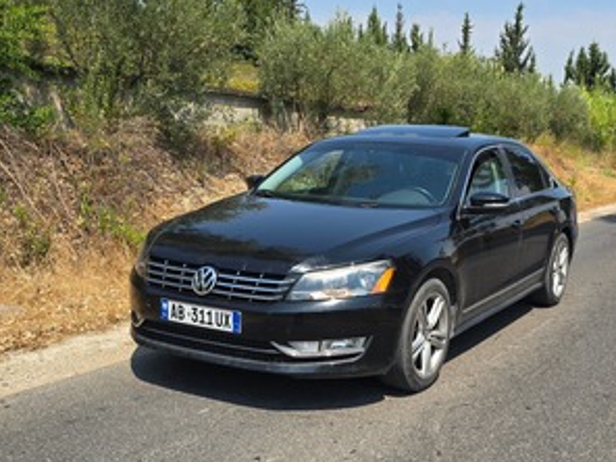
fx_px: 498
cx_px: 356
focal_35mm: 28
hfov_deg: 63.1
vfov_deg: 49.7
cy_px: 223
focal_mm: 6.3
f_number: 1.7
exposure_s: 1/769
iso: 12
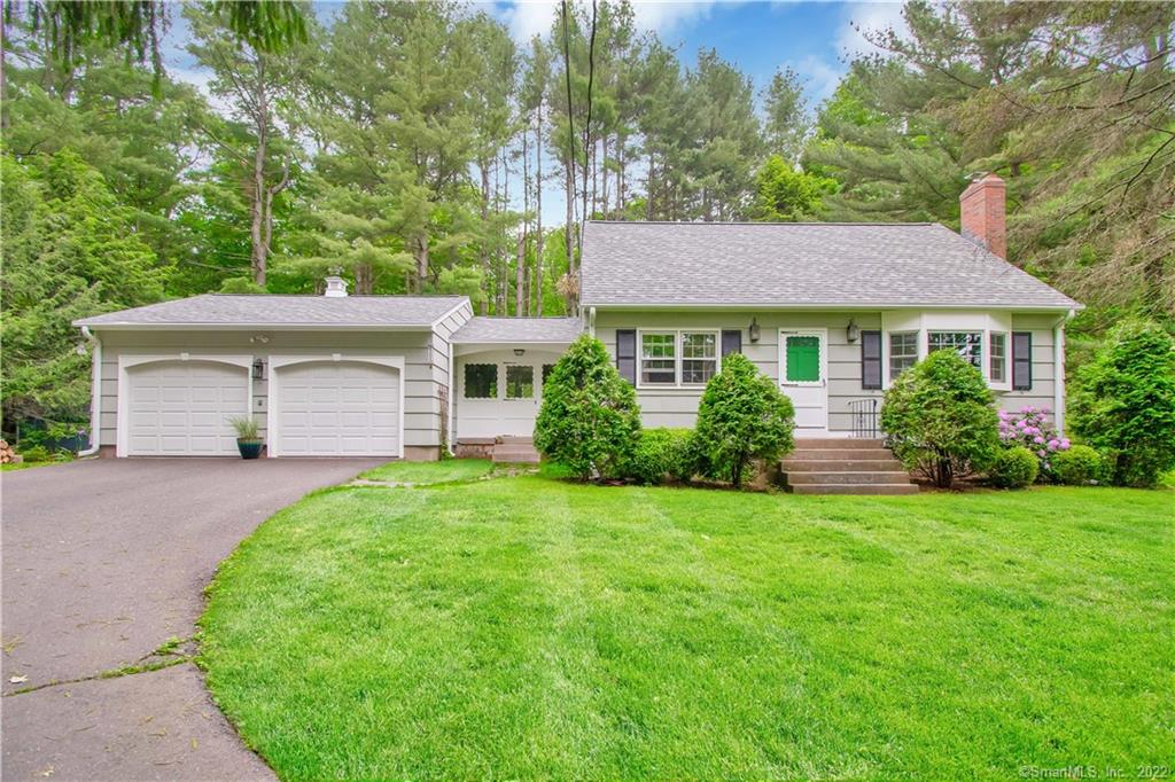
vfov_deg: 77.3
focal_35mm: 15
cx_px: 588
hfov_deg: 100.4
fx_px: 489
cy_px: 391
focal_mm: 10
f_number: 7.1
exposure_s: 1/200
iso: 400
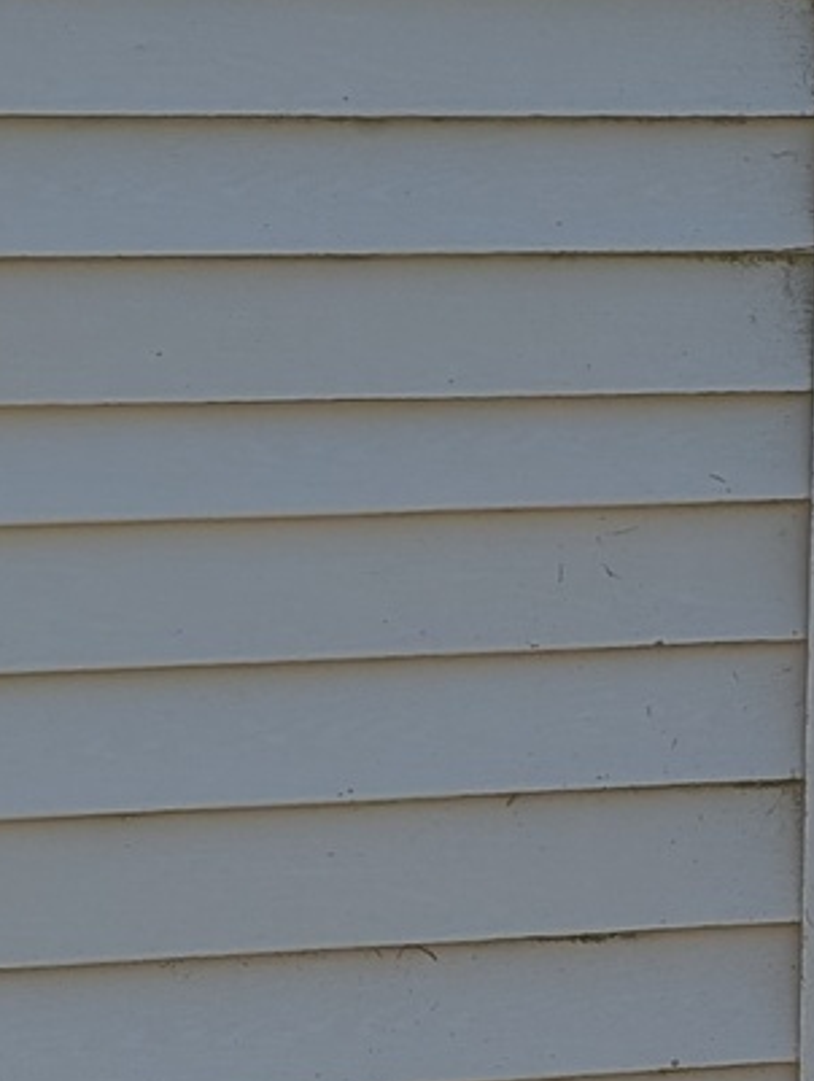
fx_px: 4315
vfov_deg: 13.9
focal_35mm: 138
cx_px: 2136
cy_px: -197
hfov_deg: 9.3
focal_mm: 6.9
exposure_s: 1/1383
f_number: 1.68
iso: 21
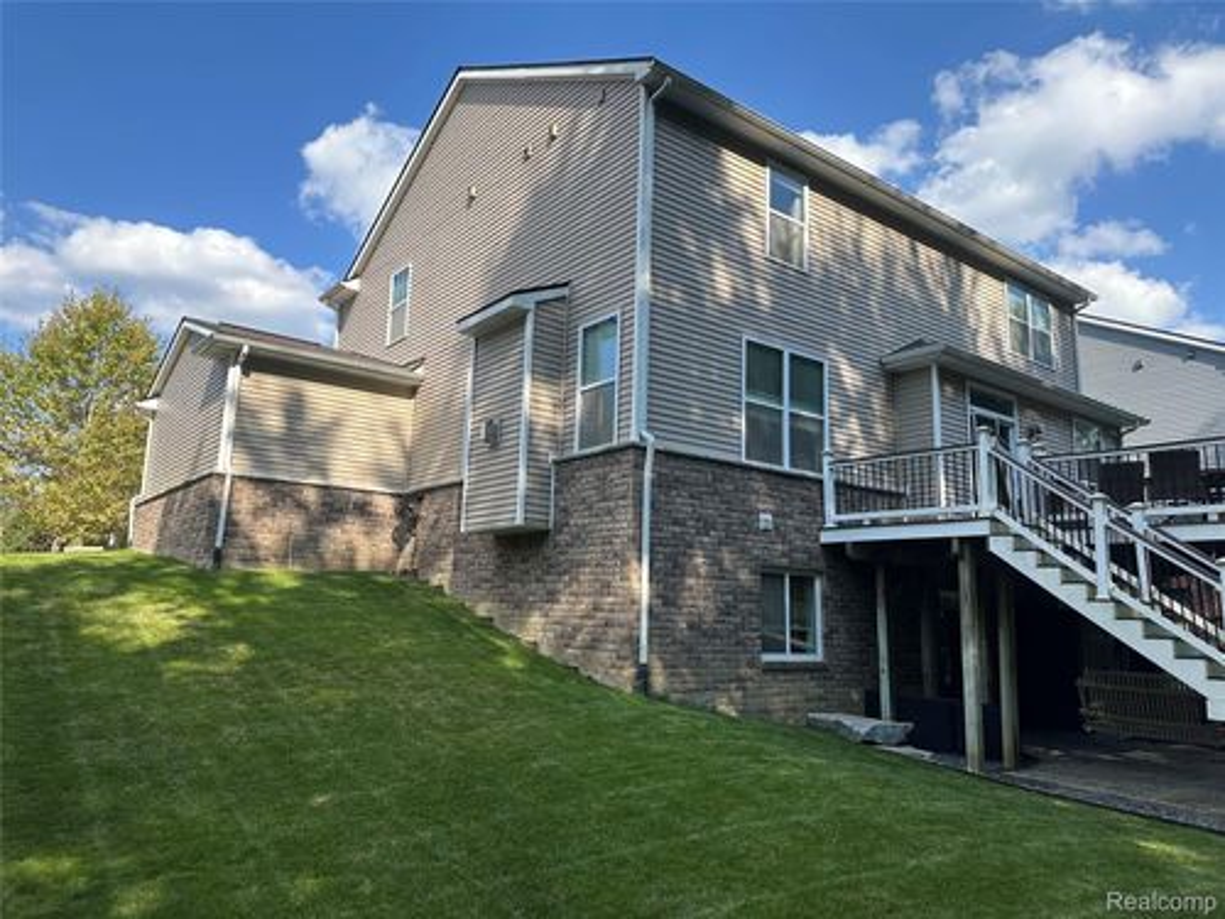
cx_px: 612
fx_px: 849
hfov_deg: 71.6
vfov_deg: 56.8
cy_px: 460
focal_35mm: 24
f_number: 1.78
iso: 80
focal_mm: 6.86
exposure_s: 1/1988
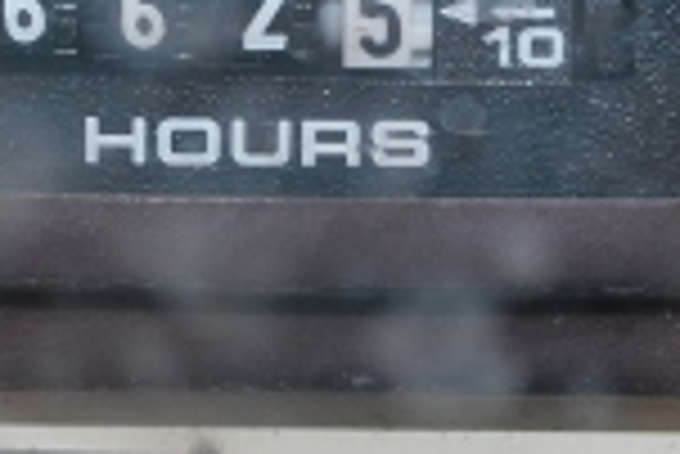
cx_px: 329
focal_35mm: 222
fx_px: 4199
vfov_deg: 6.2
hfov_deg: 9.3
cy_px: -31
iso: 200
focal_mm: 35
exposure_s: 1/60
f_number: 5.3
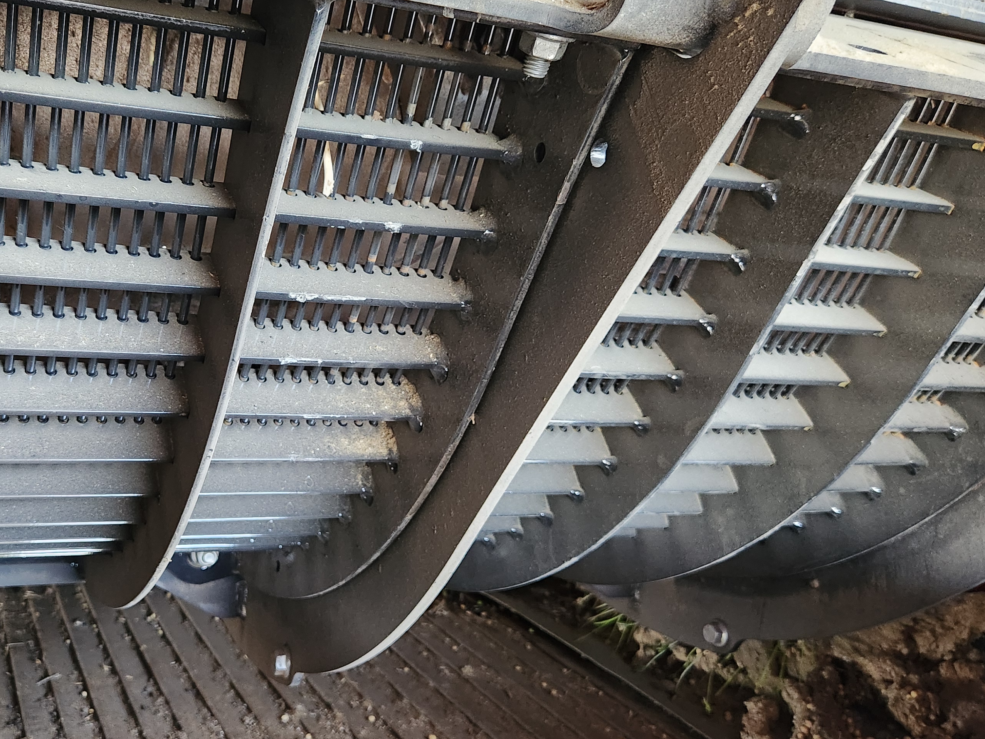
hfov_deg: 50.3
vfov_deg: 39.7
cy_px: 373
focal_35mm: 36
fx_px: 1024
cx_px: 314
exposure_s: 1/120
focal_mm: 5.4
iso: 800
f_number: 1.8
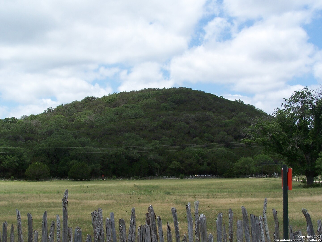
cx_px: 161
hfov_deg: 37.5
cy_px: 121
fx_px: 474
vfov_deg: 28.6
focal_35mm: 51
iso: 80
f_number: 4
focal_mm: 8.5
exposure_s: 1/750
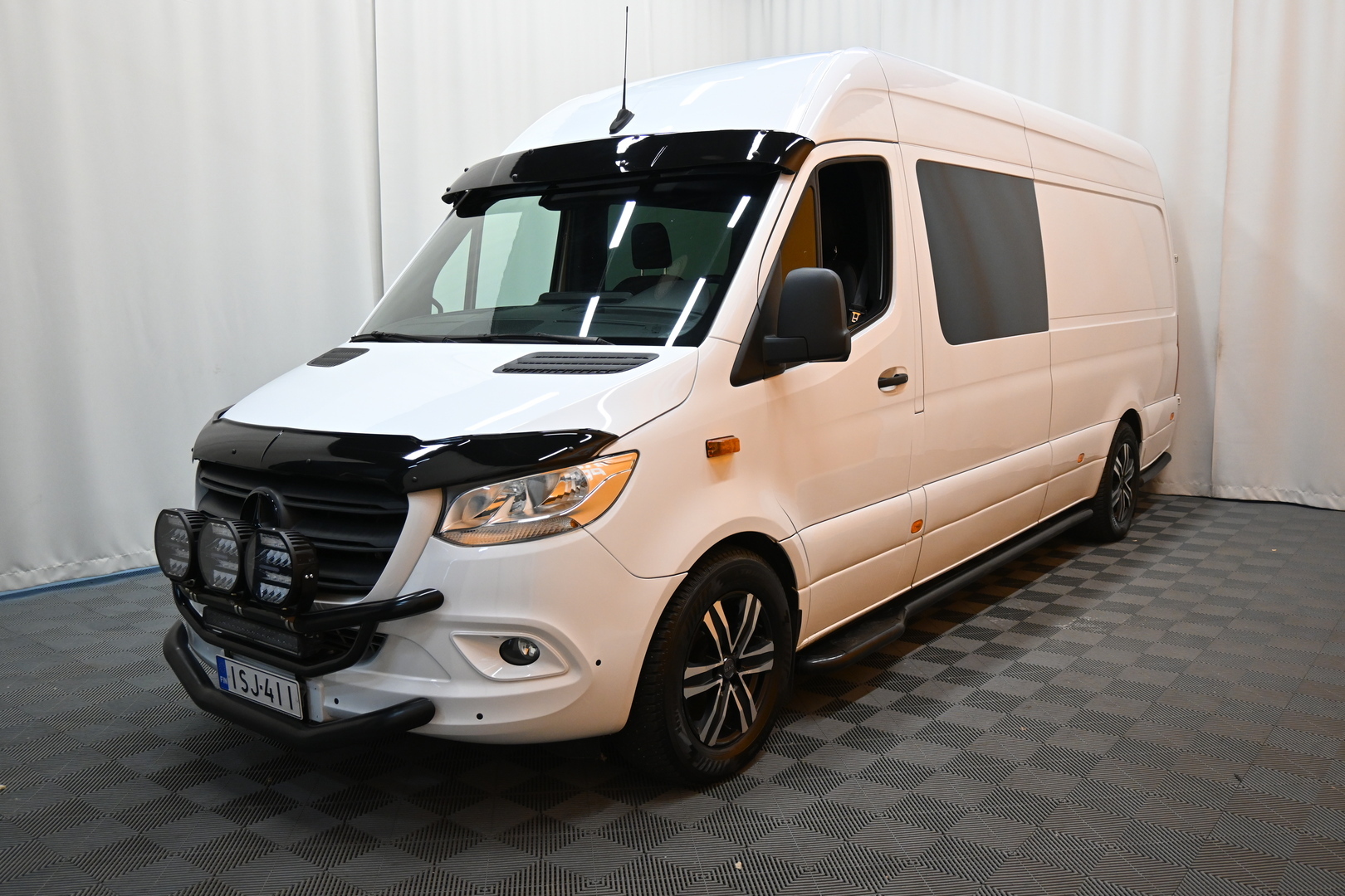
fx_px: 1093
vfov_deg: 44.6
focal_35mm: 29
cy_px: 448
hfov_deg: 63.2
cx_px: 672
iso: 1100
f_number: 3.8
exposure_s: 1/125
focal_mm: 19.5
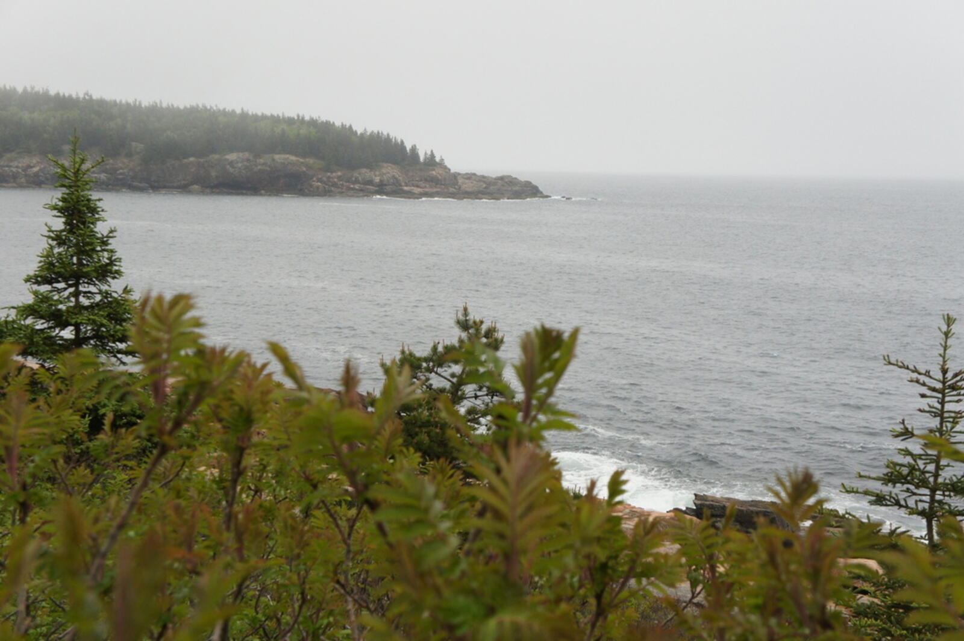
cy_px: 320
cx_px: 482
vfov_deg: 21.5
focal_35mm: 63
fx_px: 1686
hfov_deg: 31.9
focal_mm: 42
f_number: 7.1
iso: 800
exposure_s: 1/160
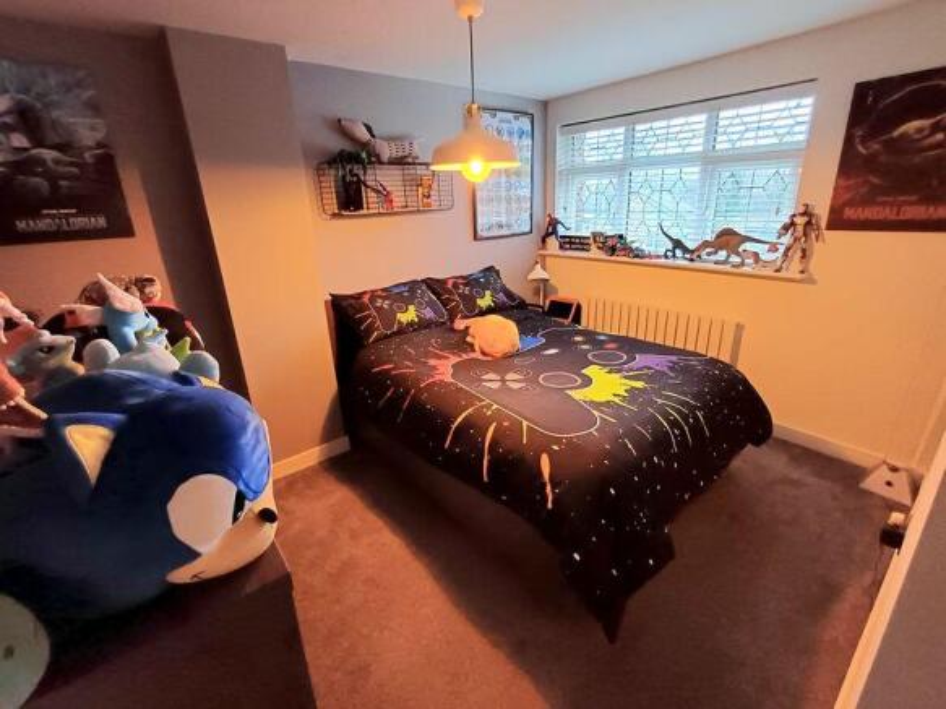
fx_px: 437
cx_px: 473
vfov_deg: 78.1
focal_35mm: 16
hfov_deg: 94.5
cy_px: 354
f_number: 2.2
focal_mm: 1.64
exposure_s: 1/20
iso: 400
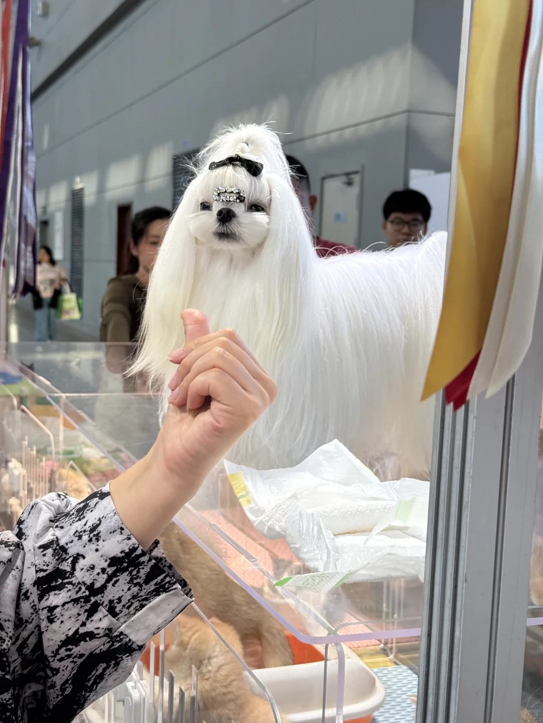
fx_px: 1004
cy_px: 362
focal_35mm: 48
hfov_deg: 30.3
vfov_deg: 39.7
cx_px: 272
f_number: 1.78
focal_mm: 6.76
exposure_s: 1/272
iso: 80
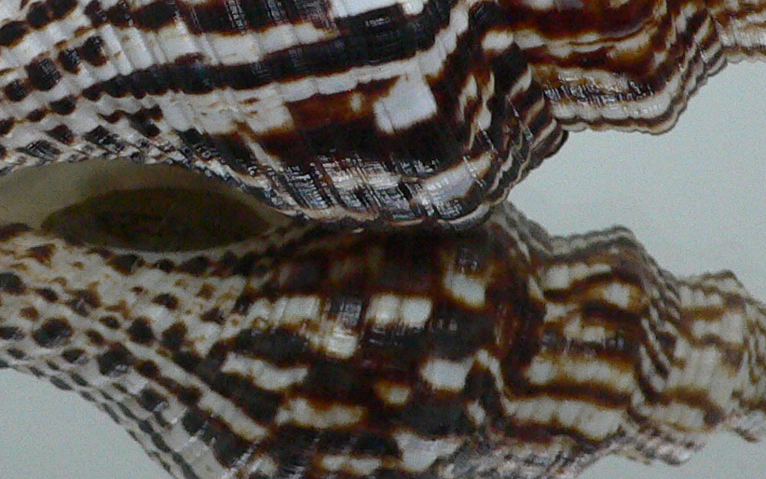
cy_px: -48
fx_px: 1900
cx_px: 245
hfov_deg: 22.7
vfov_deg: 14.1
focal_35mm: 91
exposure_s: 1/60
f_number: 2.8
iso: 200
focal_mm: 4.6
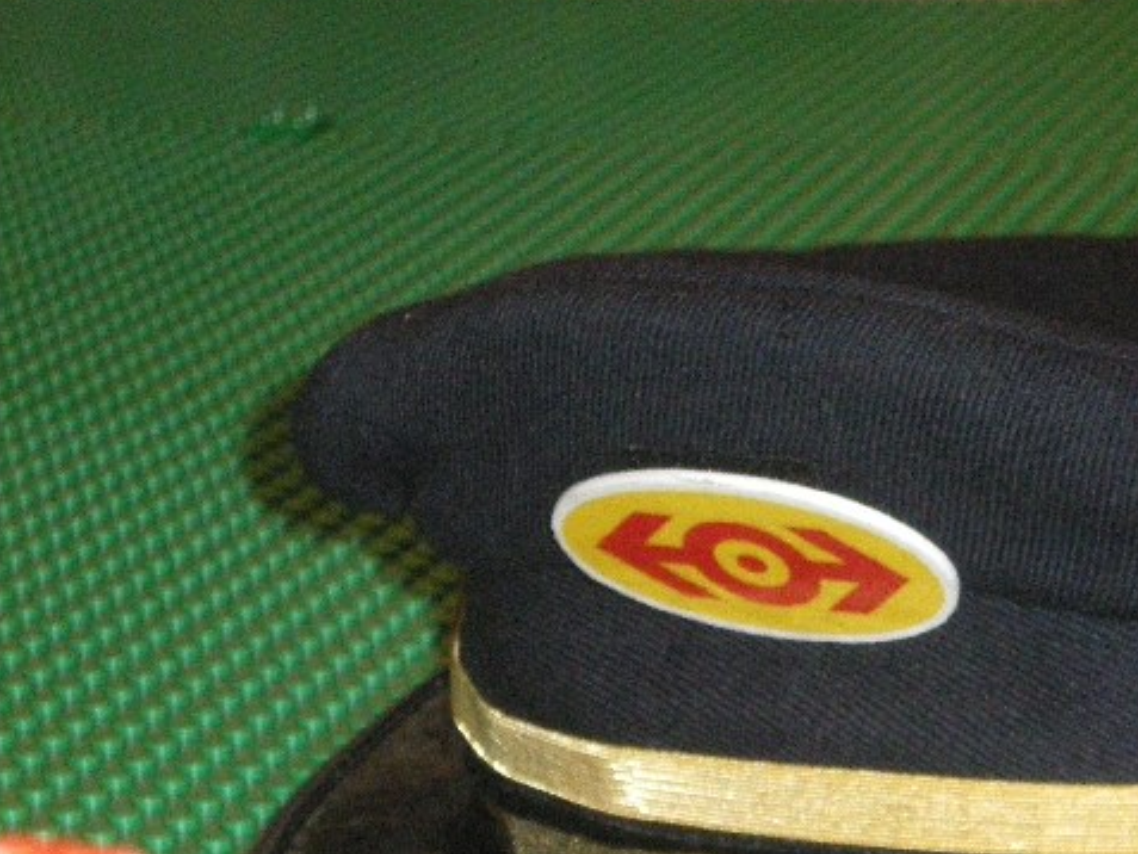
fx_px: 5130
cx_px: 947
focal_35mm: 156
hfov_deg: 12.6
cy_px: 642
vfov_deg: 9.5
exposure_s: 1/80
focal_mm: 16.3
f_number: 5.5
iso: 800
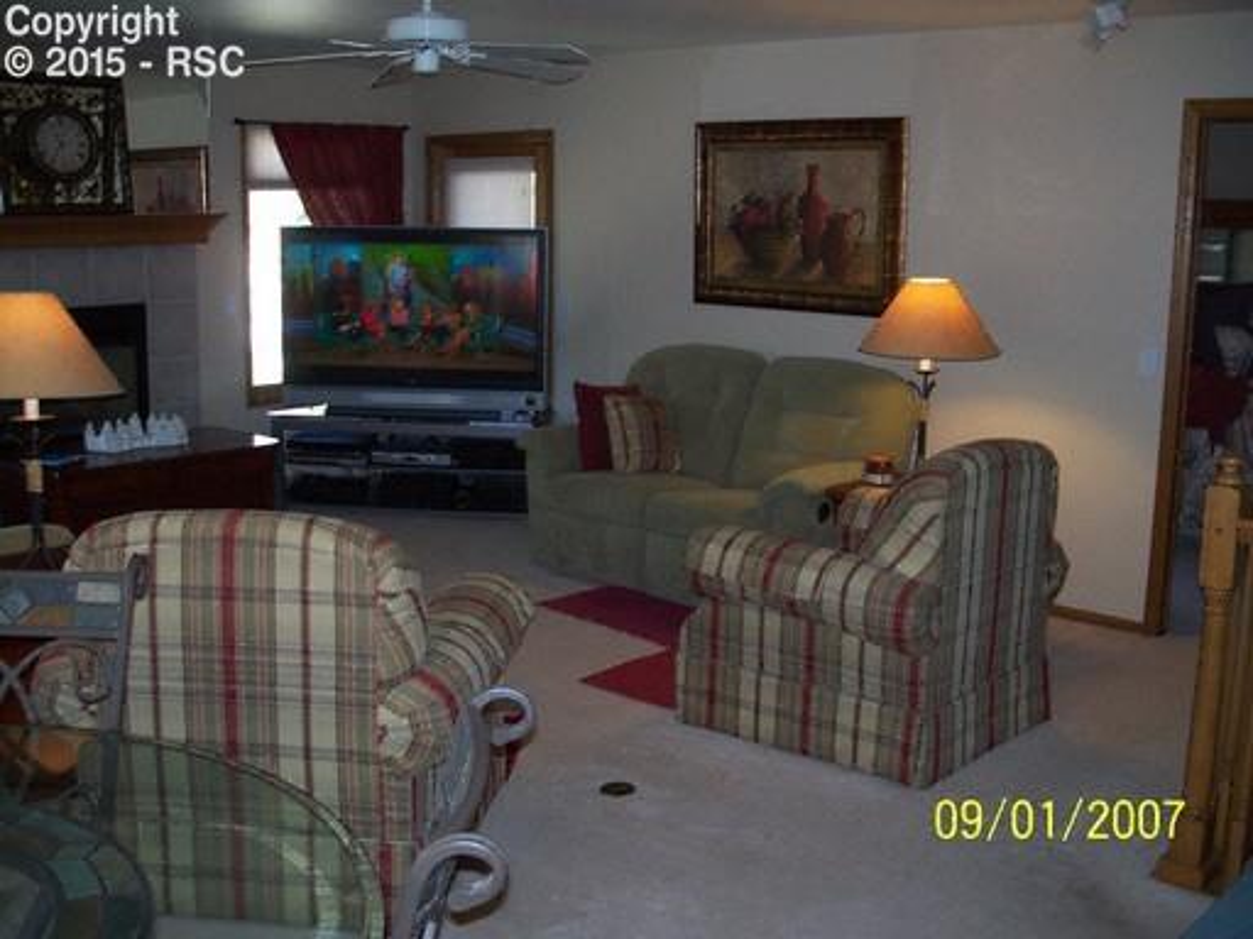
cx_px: 626
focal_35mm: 37
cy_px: 470
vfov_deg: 38.7
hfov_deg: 50.1
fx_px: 1339
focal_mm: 7.8
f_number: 2.8
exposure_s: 1/60
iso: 125
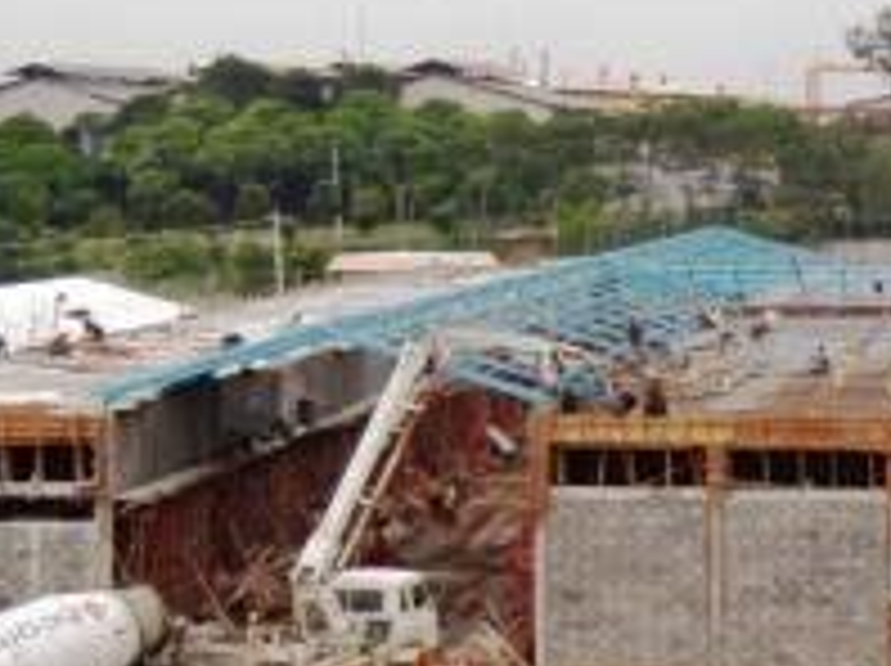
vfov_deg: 9.1
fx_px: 4190
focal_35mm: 163
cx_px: 774
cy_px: 220
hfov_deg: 12.1
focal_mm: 12.73
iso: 80
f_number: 4.8
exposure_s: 1/320
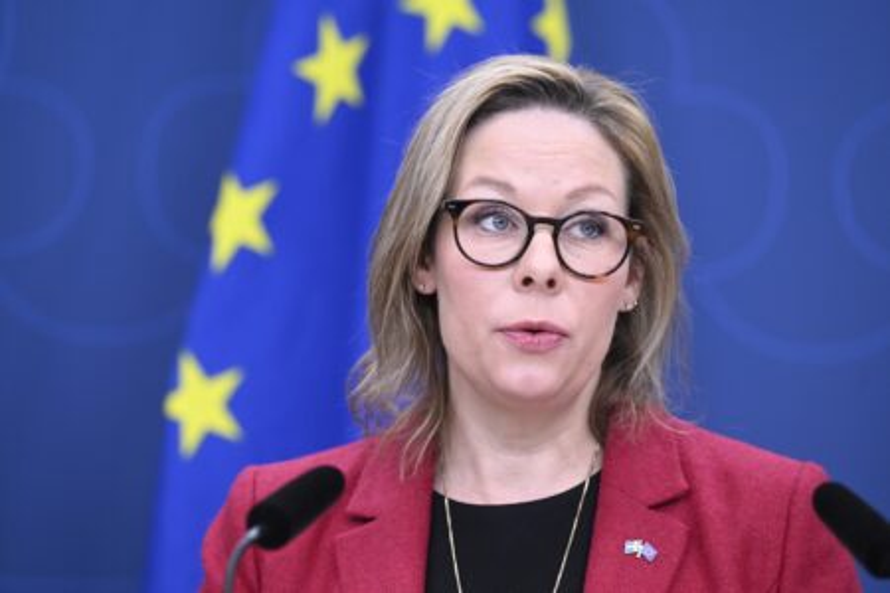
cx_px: 445
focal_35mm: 180
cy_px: 296
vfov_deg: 7.6
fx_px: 4450
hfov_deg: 11.4
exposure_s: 1/250
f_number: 4
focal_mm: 180
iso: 2000
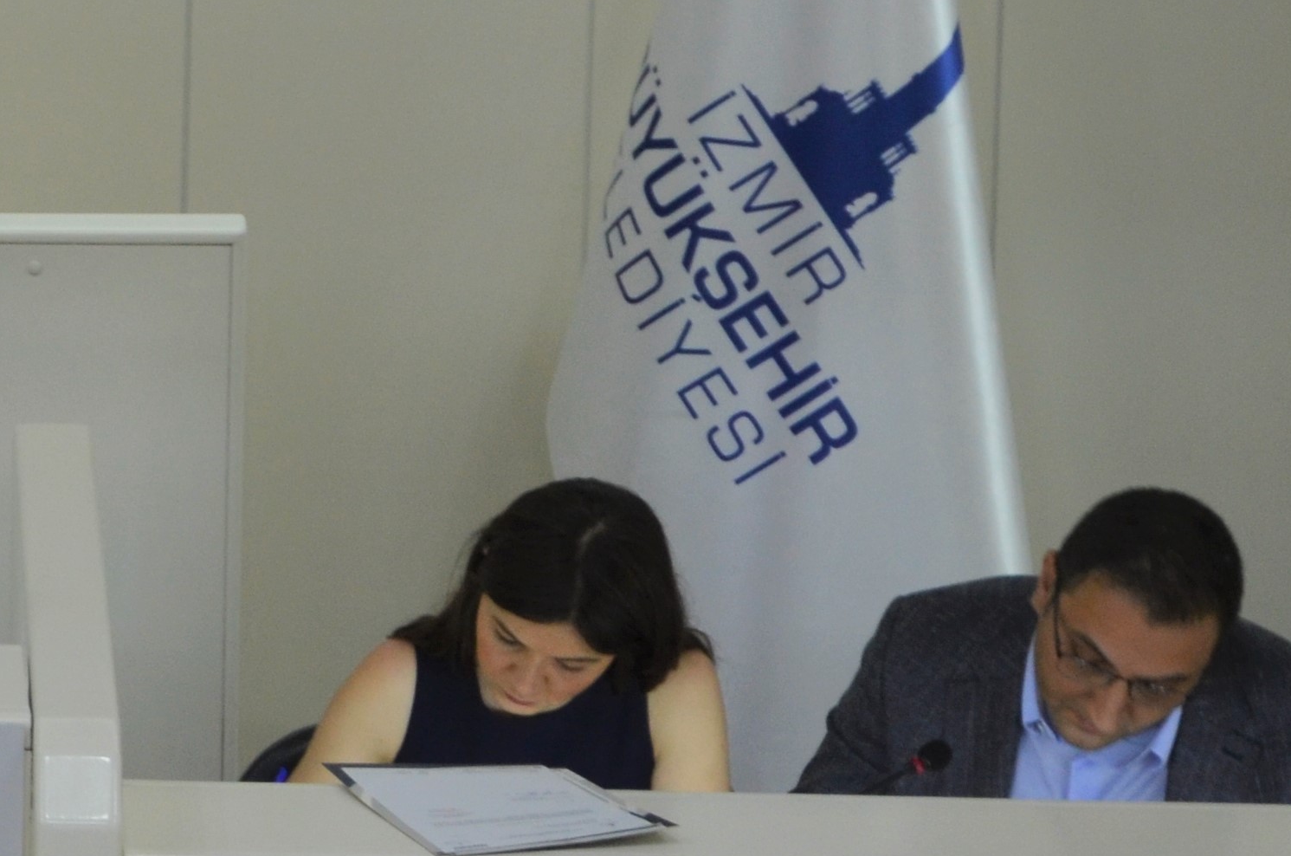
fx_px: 12420
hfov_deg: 5.9
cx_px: -707
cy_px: 207
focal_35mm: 347
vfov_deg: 3.9
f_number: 5.3
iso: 500
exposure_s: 1/50
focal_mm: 70
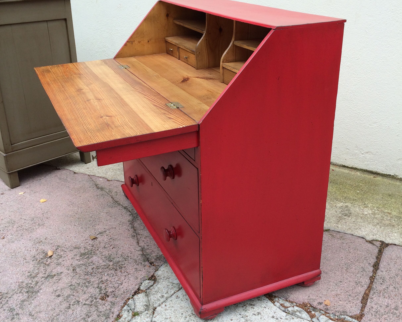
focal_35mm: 38
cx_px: 200
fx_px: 452
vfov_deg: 39.1
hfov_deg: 47.9
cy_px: 149
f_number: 2.2
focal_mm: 4.15
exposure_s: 1/354
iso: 32
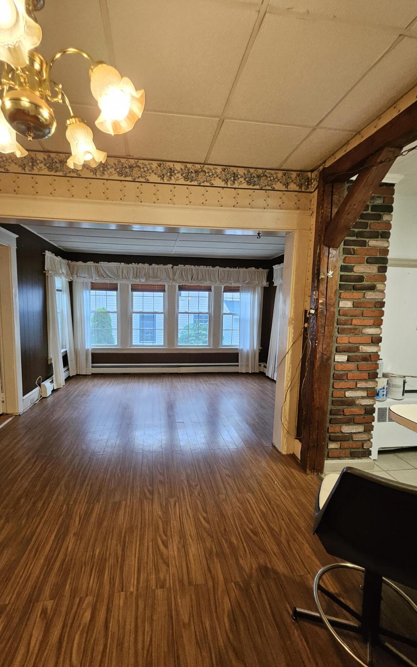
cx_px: 184
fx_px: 255
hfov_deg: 78.3
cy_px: 334
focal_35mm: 14
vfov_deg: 105.3
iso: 250
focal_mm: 1.74
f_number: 2.2
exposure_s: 1/60
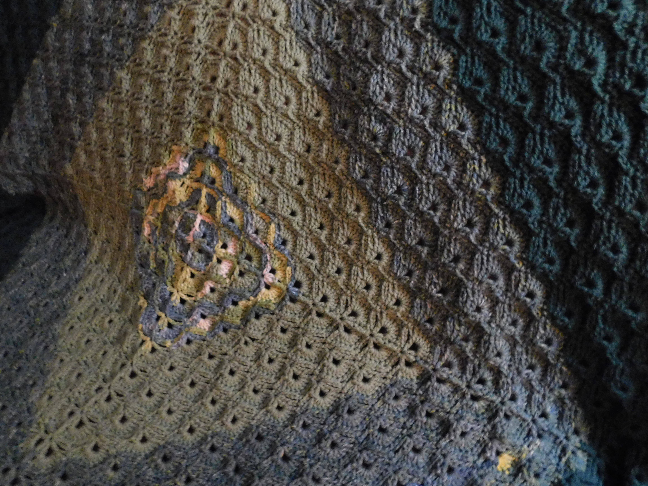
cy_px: 243
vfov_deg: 58.9
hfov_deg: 73.9
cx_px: 324
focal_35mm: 23
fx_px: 431
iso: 800
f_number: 3
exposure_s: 1/6
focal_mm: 4
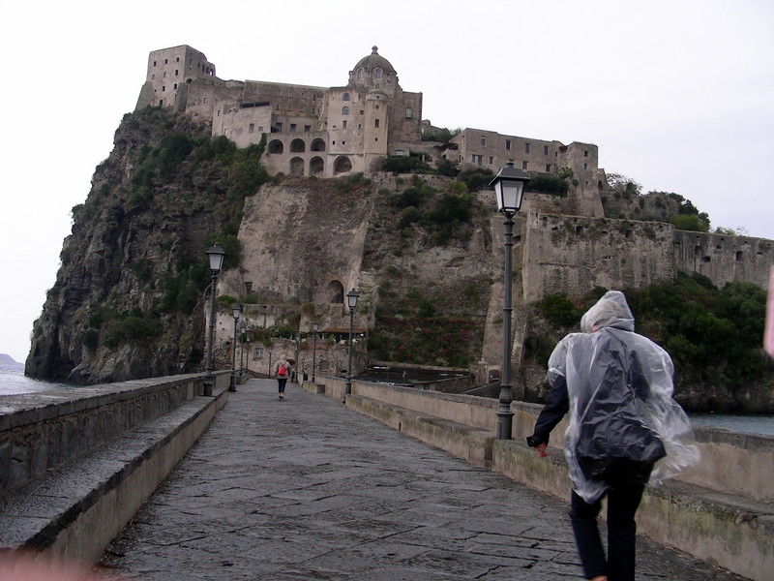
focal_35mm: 38
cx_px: 387
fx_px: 850
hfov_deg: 49.0
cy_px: 290
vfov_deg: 37.7
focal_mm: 6.3
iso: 50
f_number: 3.5
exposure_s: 1/53.4
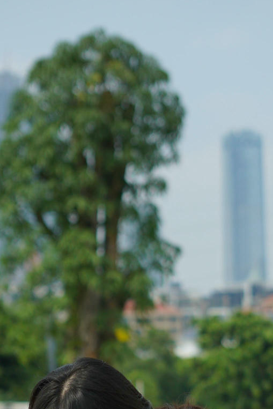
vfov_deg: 14.1
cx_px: 161
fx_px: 1580
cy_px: 543
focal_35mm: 139
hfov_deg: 9.9
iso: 100
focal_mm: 50
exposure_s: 1/2000
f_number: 2.8
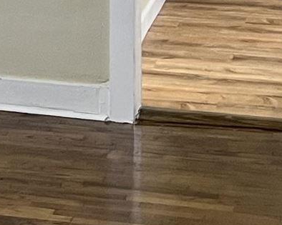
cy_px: -332
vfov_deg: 7.3
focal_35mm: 198
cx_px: -191
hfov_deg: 9.4
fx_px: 1652
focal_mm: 5.1
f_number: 1.6
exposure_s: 1/60
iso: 125
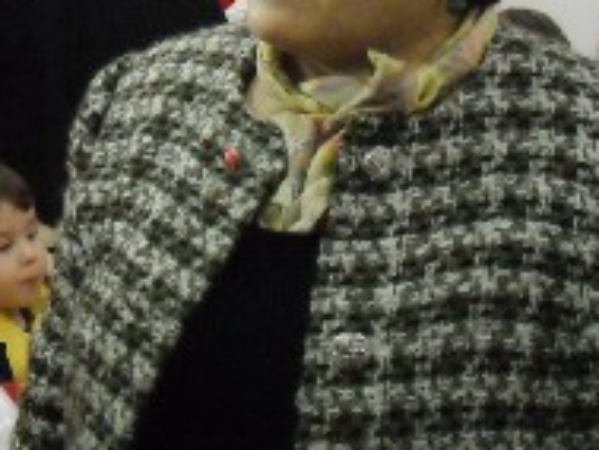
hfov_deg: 23.3
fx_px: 1437
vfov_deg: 17.6
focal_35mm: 83
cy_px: 54
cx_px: 139
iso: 800
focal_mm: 5.7
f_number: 2.8
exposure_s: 1/148
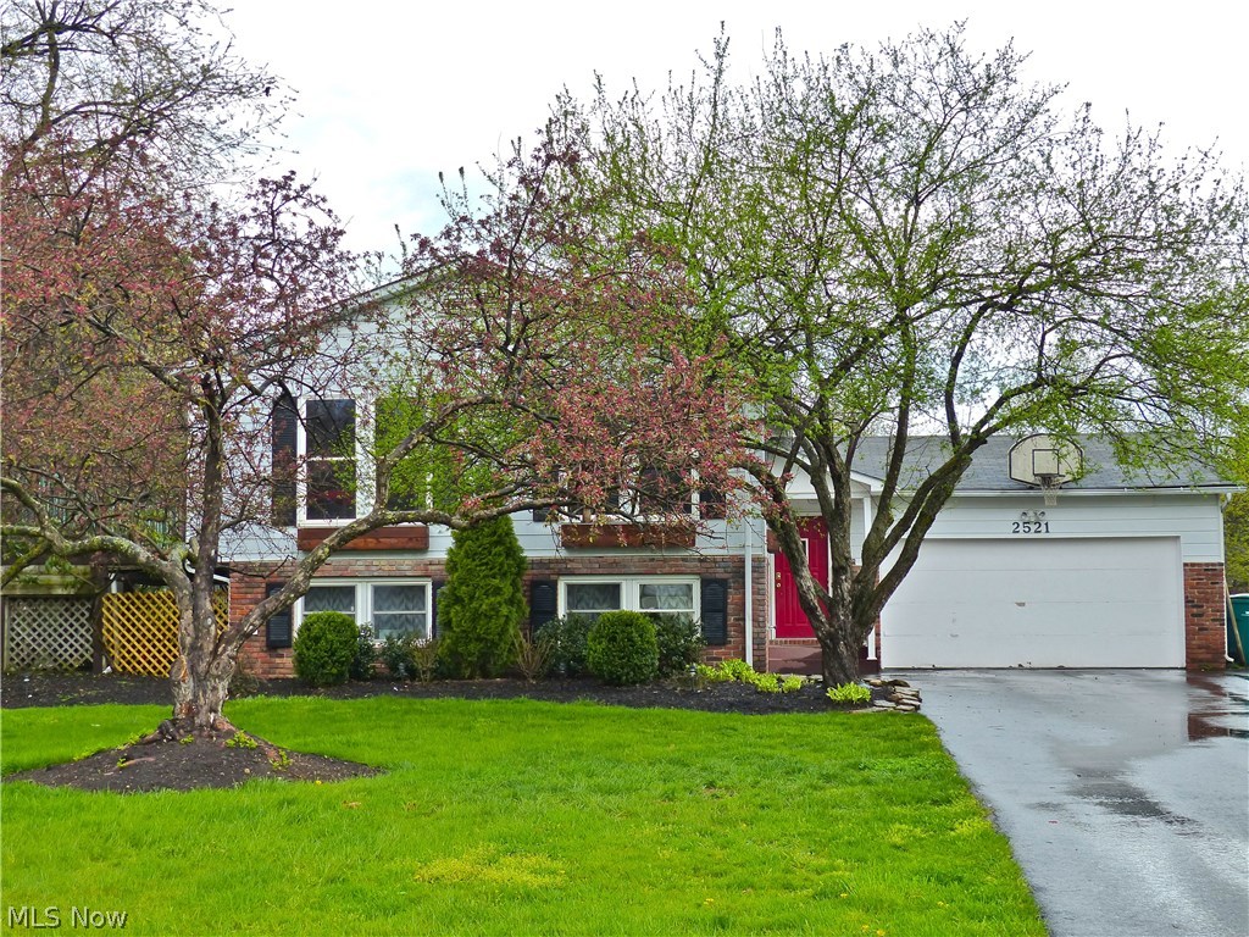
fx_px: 1696
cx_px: 624
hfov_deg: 40.4
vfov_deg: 30.9
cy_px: 468
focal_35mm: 47
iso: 200
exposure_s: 1/640
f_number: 3.5
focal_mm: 8.4
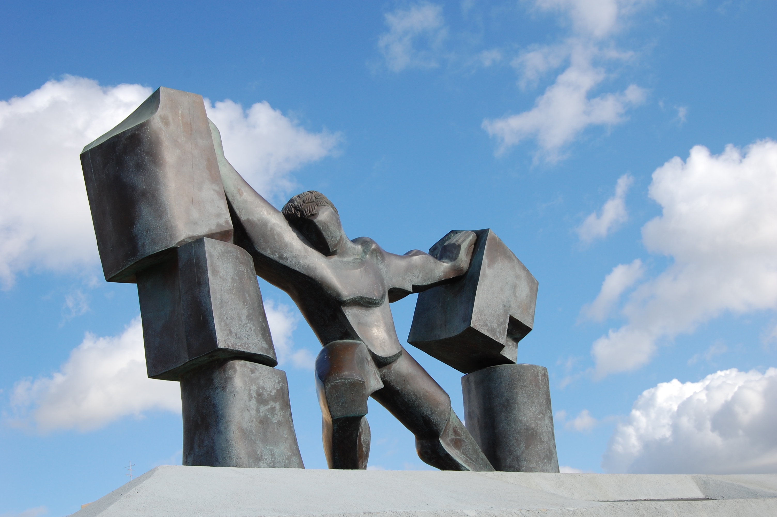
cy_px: 258
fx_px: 1003
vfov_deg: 28.9
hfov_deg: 42.4
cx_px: 388
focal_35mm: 46
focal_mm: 31
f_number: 9
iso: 200
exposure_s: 1/320
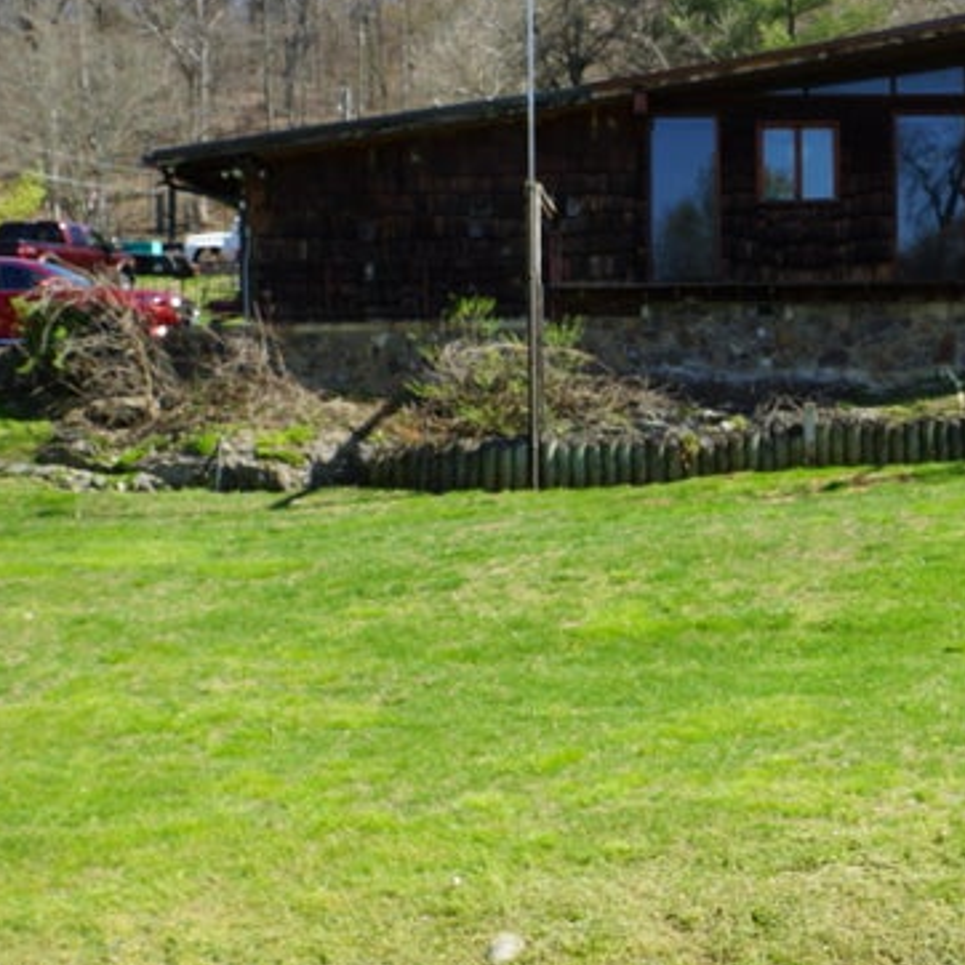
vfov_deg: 26.1
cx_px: 861
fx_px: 2082
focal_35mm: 66
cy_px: 408
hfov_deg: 25.3
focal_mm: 26
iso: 100
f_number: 9
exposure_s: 1/100
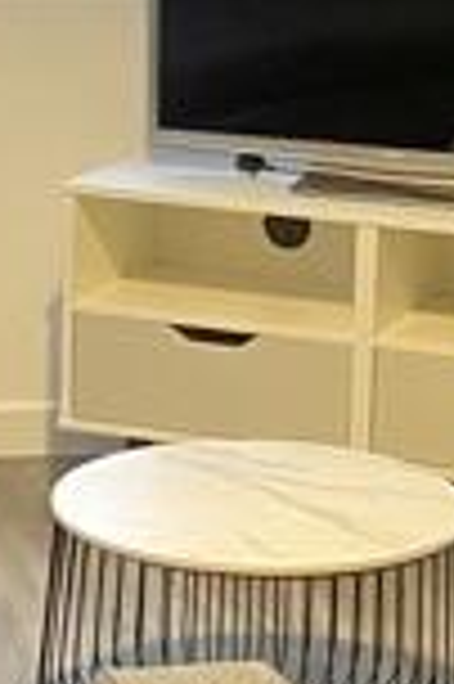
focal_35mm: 162
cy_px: 160
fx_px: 3071
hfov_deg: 8.4
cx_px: 330
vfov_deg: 12.7
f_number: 1.8
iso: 640
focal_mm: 4.25
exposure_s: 1/34
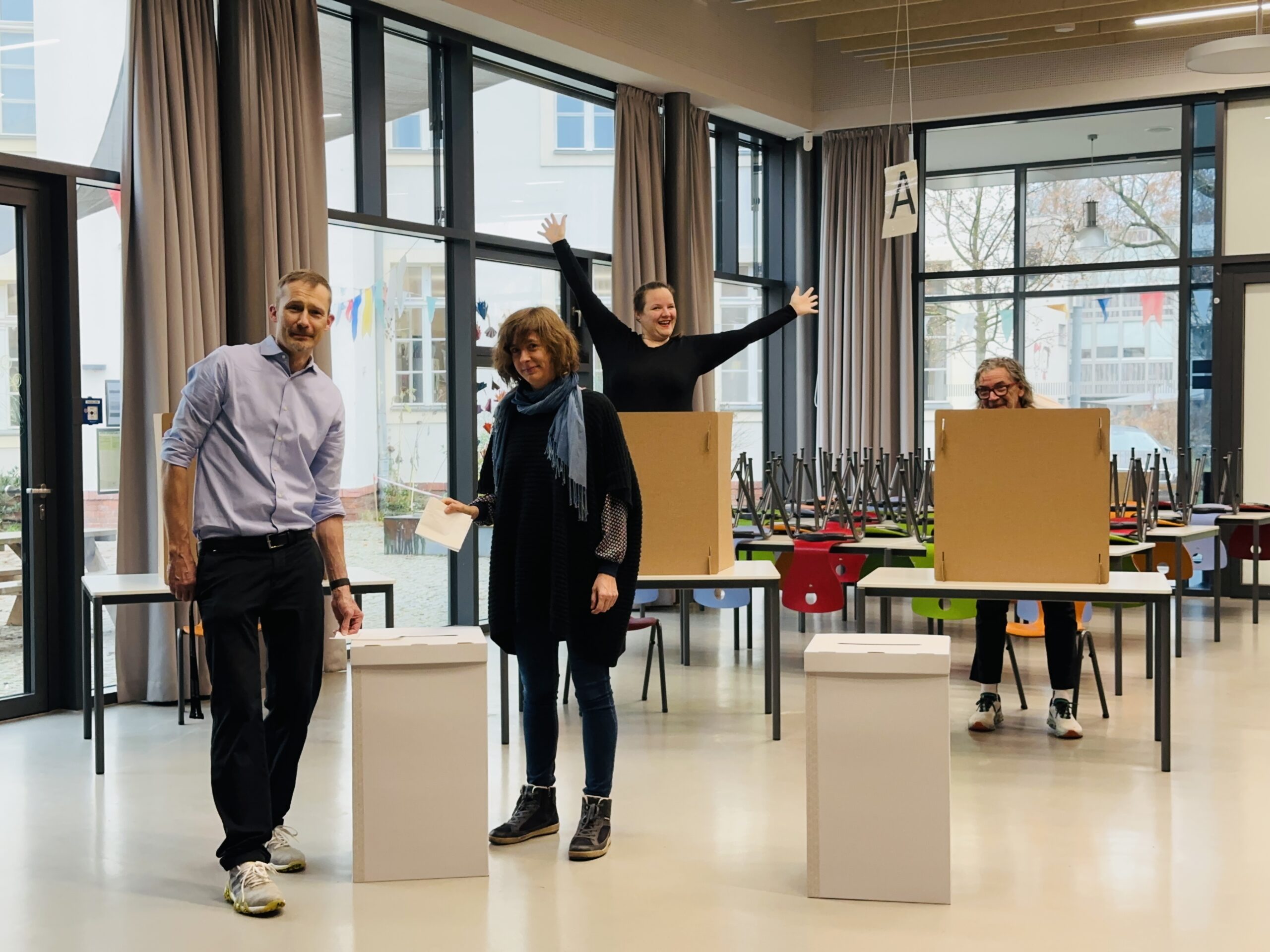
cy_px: 476
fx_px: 1761
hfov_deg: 39.7
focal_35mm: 48
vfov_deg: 30.3
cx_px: 635
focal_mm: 6.86
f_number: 1.78
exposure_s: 1/60
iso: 125
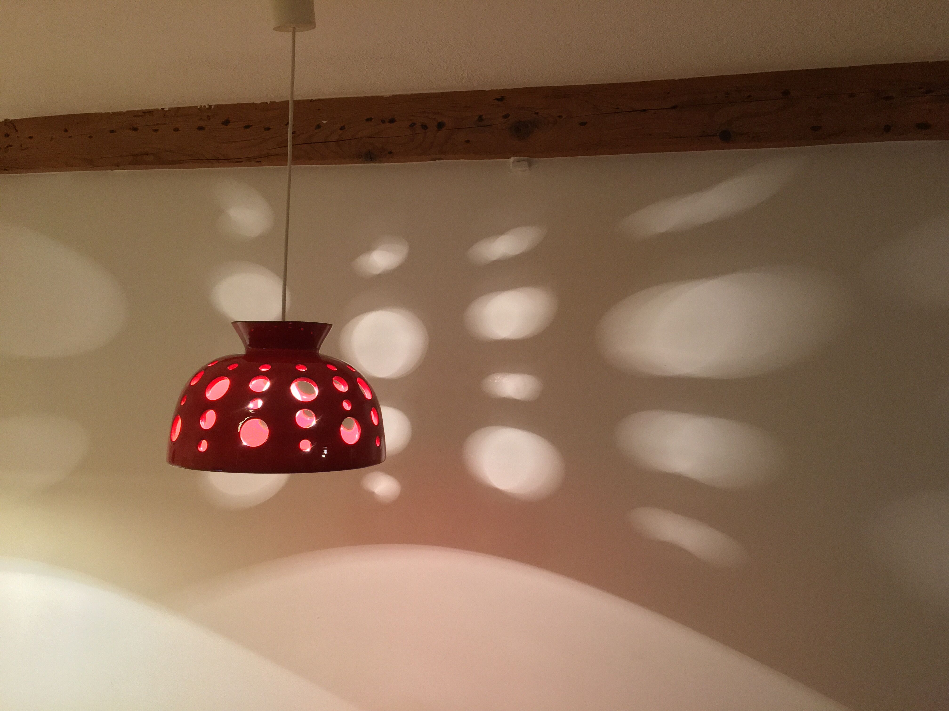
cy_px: 356
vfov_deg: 48.2
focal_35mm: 29
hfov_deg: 61.7
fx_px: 795
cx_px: 474
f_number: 2.2
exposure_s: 1/33
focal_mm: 4.15
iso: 200
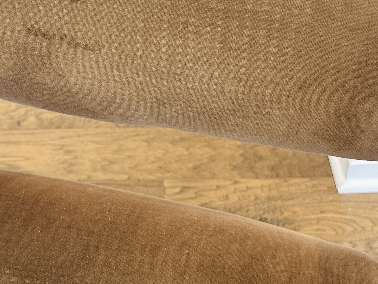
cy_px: 77
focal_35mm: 54
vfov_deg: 26.7
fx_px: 590
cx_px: 134
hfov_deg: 35.3
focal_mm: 6.86
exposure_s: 1/60
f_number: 1.78
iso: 250
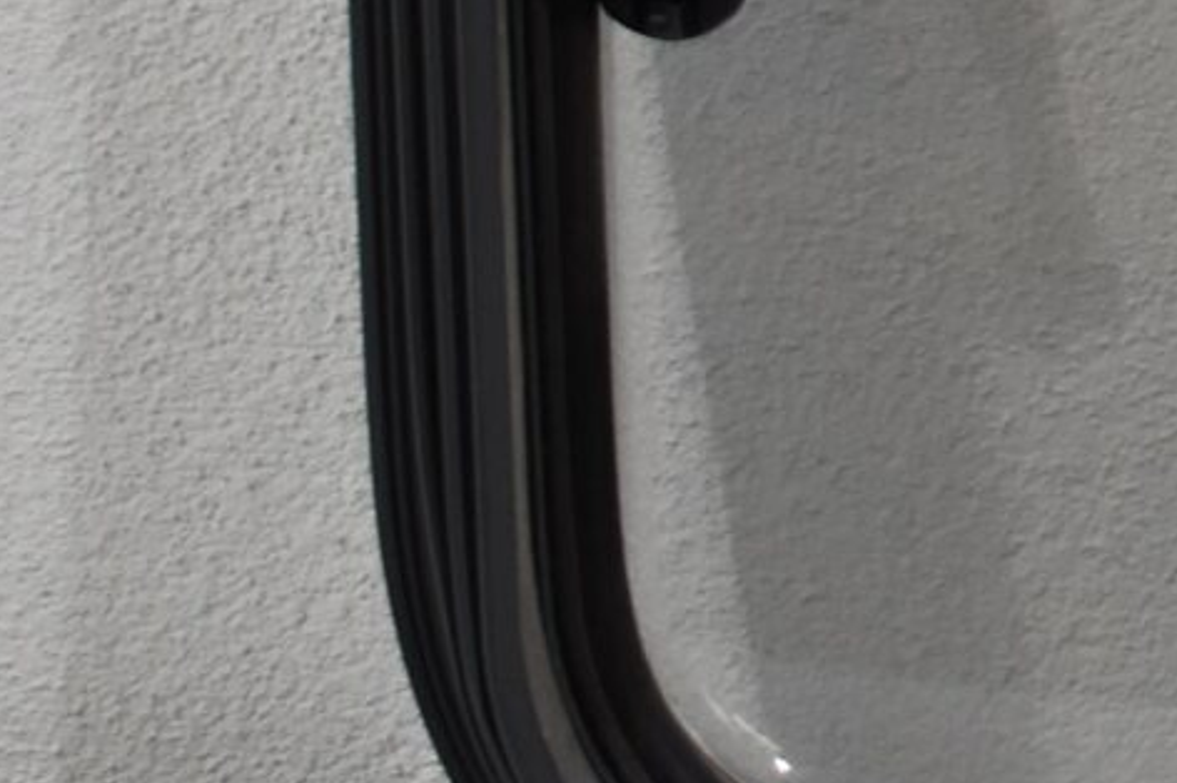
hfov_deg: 8.4
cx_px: 2581
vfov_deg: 5.9
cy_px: -590
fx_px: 7449
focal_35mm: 228
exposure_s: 1/250
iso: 640
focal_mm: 28
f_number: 4.2
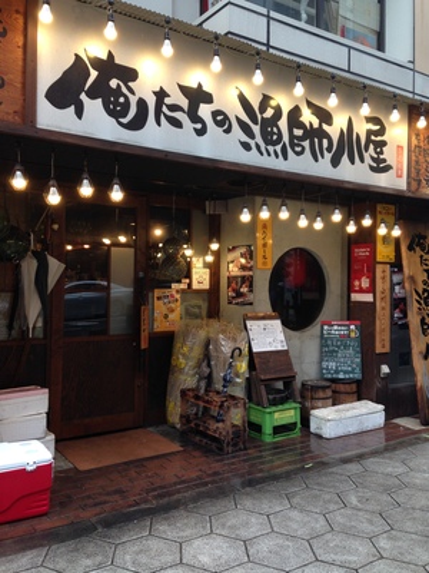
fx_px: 545
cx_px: 214
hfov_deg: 42.9
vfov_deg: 55.4
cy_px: 286
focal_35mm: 33
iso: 50
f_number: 2.4
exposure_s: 1/60
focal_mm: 4.12
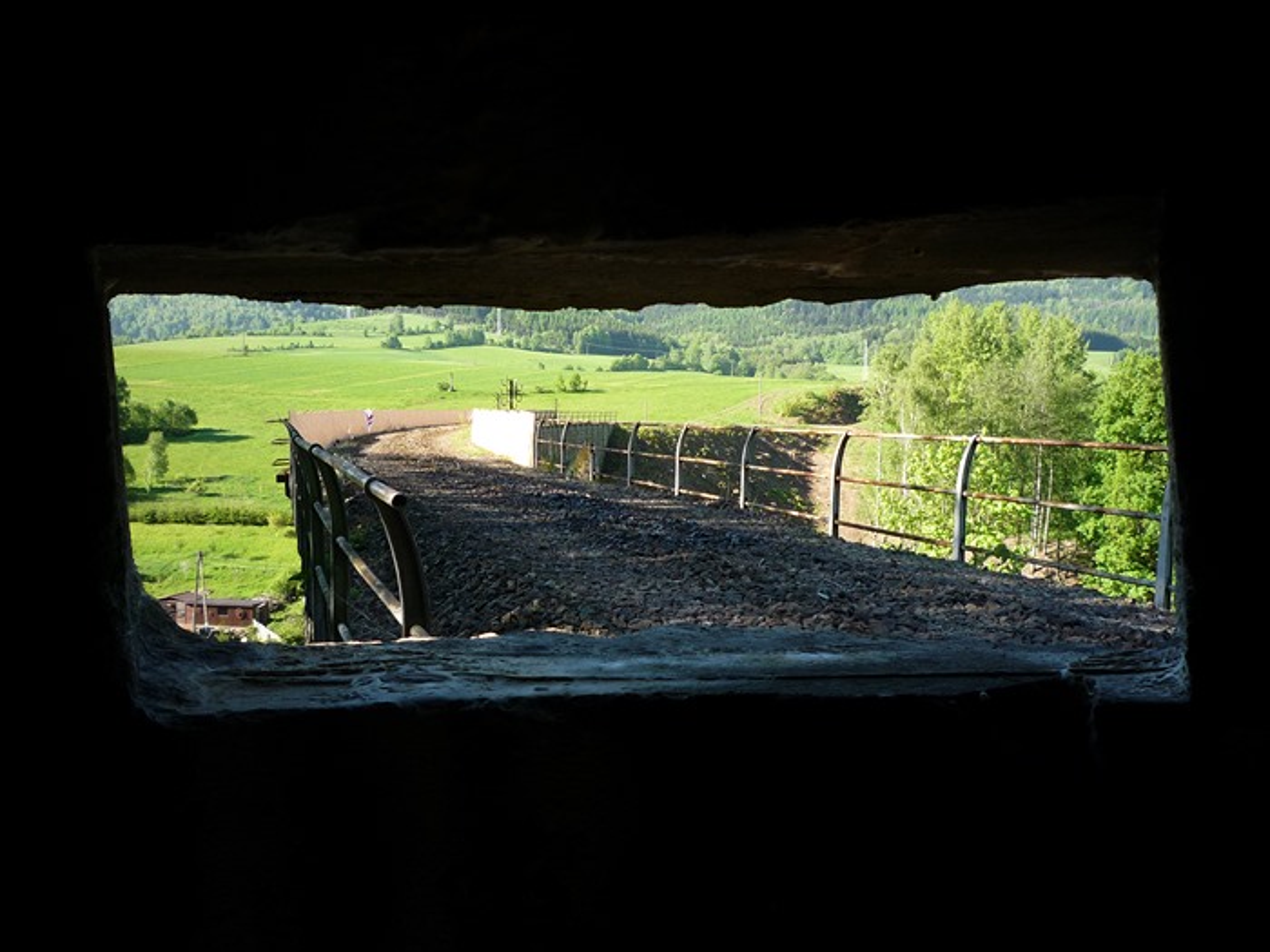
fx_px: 1174
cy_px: 476
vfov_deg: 44.2
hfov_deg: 56.8
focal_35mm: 32
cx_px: 635
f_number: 4
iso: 100
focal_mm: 5.2
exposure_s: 1/160
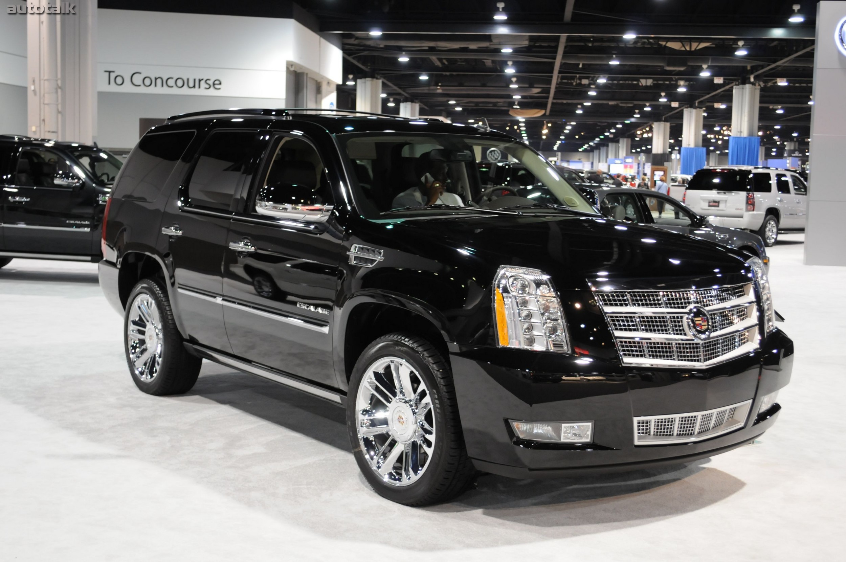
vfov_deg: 28.0
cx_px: 423
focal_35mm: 48
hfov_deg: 41.2
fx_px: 1127
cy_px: 281
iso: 800
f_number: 4.8
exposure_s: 1/15
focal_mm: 32
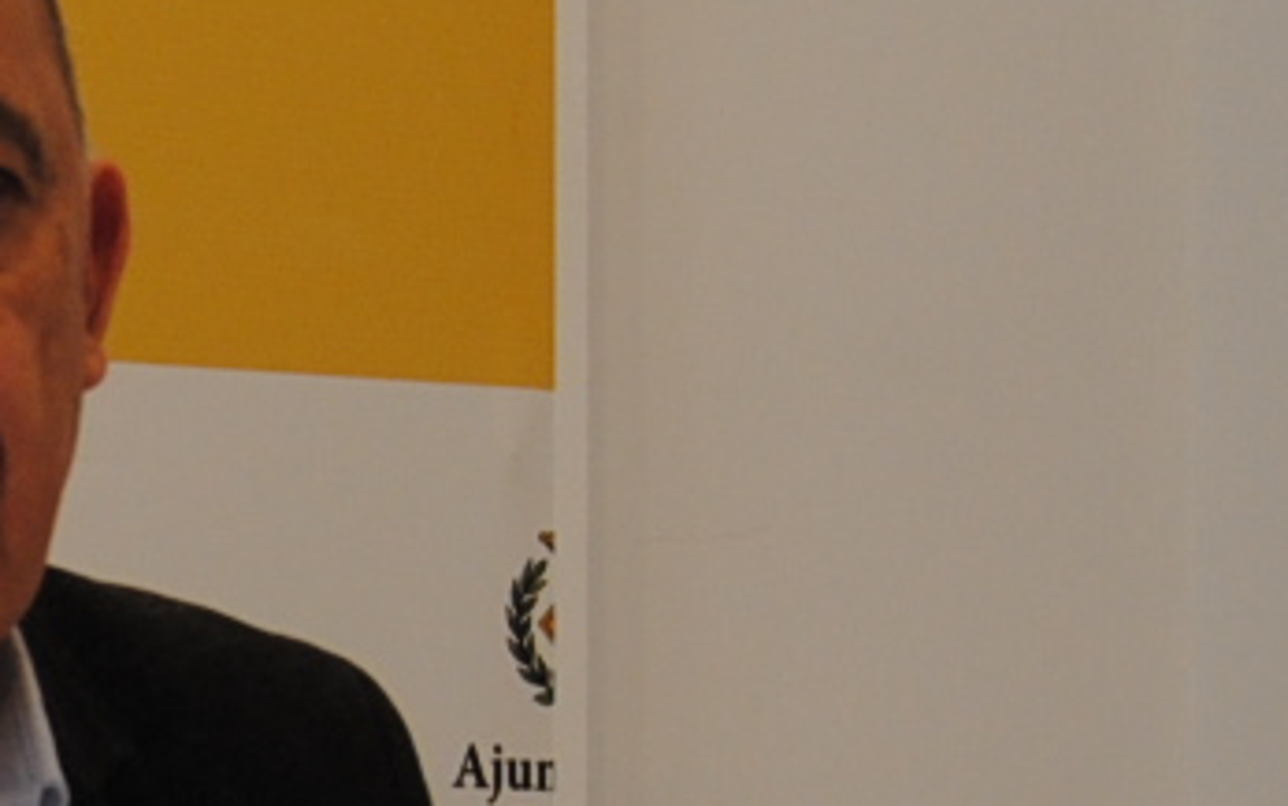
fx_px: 7794
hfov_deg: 9.1
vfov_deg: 5.9
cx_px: -802
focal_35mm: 222
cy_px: 880
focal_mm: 26
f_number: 4.5
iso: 200
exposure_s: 1/60
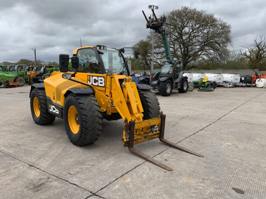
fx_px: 223
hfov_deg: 61.7
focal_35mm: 29
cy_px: 100
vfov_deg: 48.2
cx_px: 133
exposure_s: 1/1055
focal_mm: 3
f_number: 1.8
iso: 16
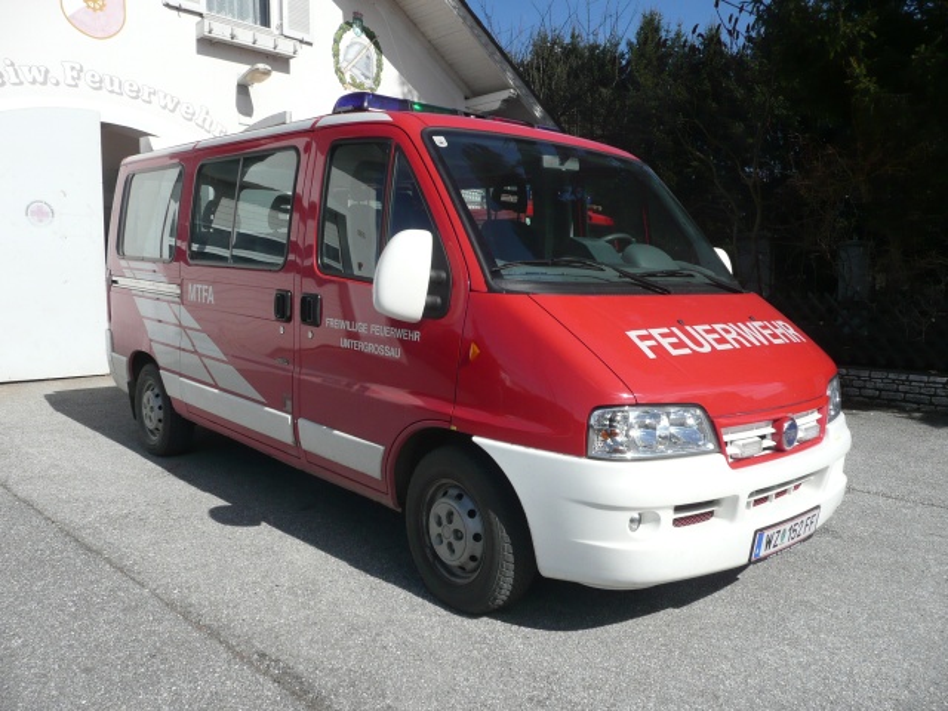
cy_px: 356
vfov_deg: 49.7
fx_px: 767
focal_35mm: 28
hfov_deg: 63.4
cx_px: 474
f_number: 8
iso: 100
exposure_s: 1/250
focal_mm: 4.6
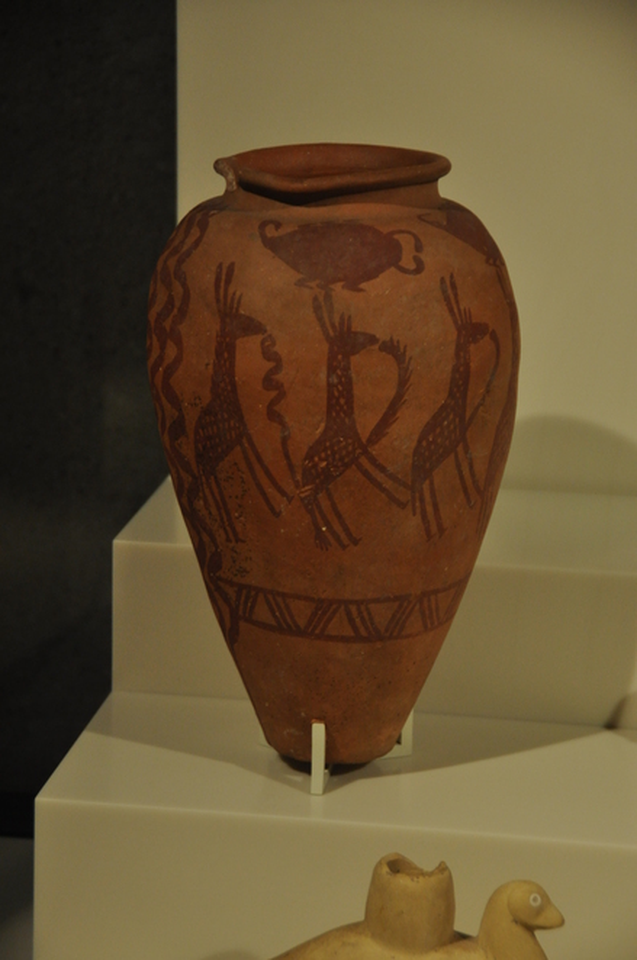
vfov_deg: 21.0
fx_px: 2597
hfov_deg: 14.0
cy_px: 480
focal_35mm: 98
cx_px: 318
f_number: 5
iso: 1000
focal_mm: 65
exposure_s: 1/200
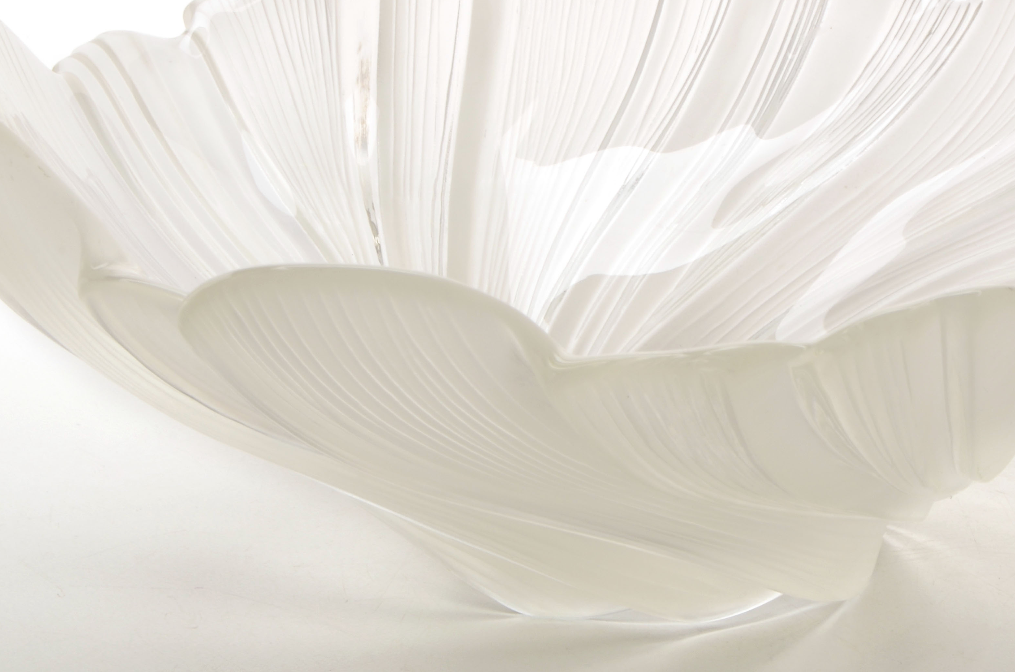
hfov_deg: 18.7
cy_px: 224
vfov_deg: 12.5
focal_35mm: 109
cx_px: 668
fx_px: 3067
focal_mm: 46
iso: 100
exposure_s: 1/160
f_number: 22
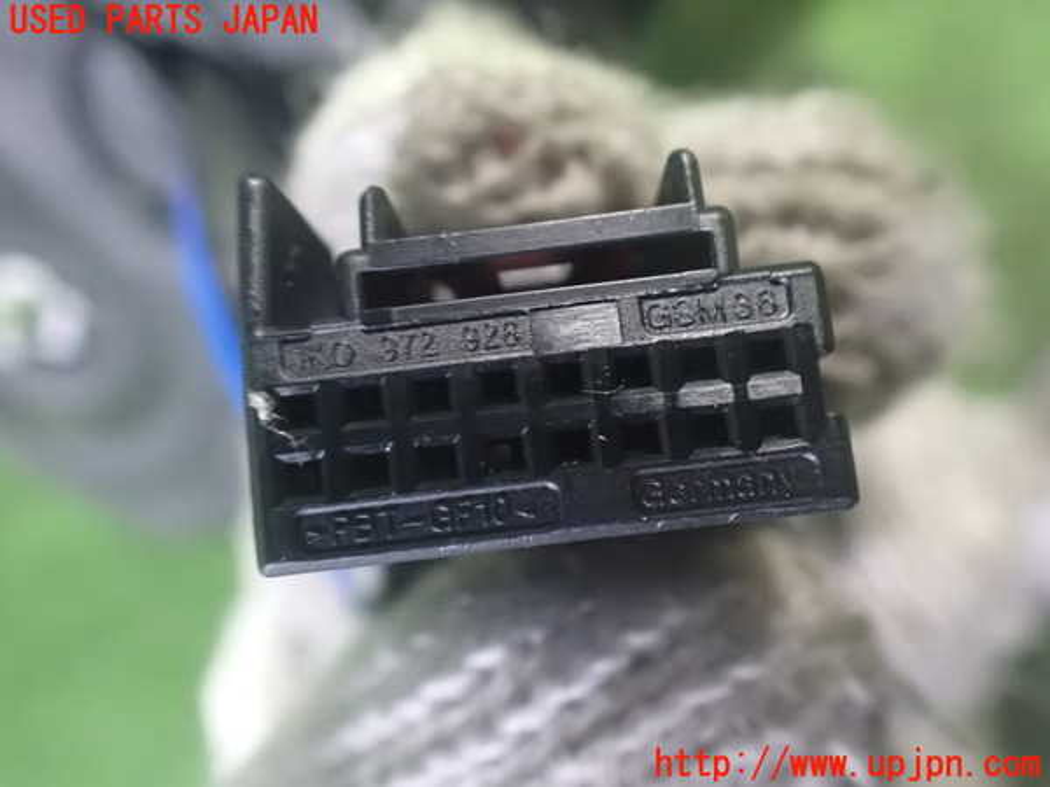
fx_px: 910
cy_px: 394
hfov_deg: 60.0
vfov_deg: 46.8
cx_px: 525
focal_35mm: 30
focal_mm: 5.4
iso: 1600
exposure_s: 1/25
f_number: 2.3
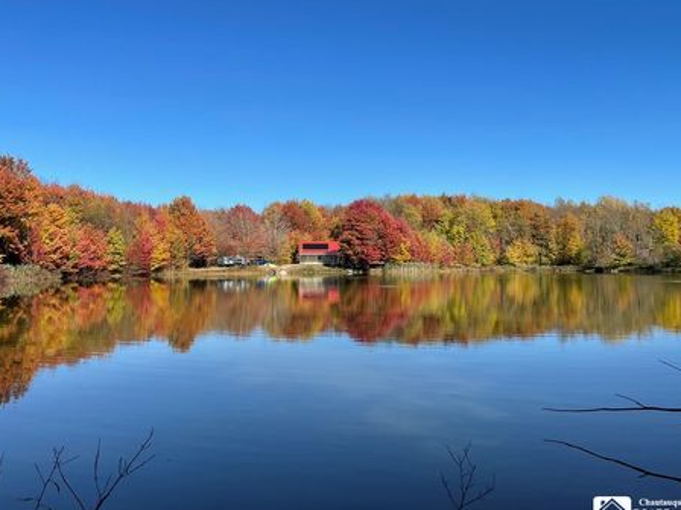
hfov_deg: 61.6
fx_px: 571
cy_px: 250
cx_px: 365
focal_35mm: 29
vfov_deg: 48.2
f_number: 1.6
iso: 32
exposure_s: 1/2959
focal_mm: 4.2
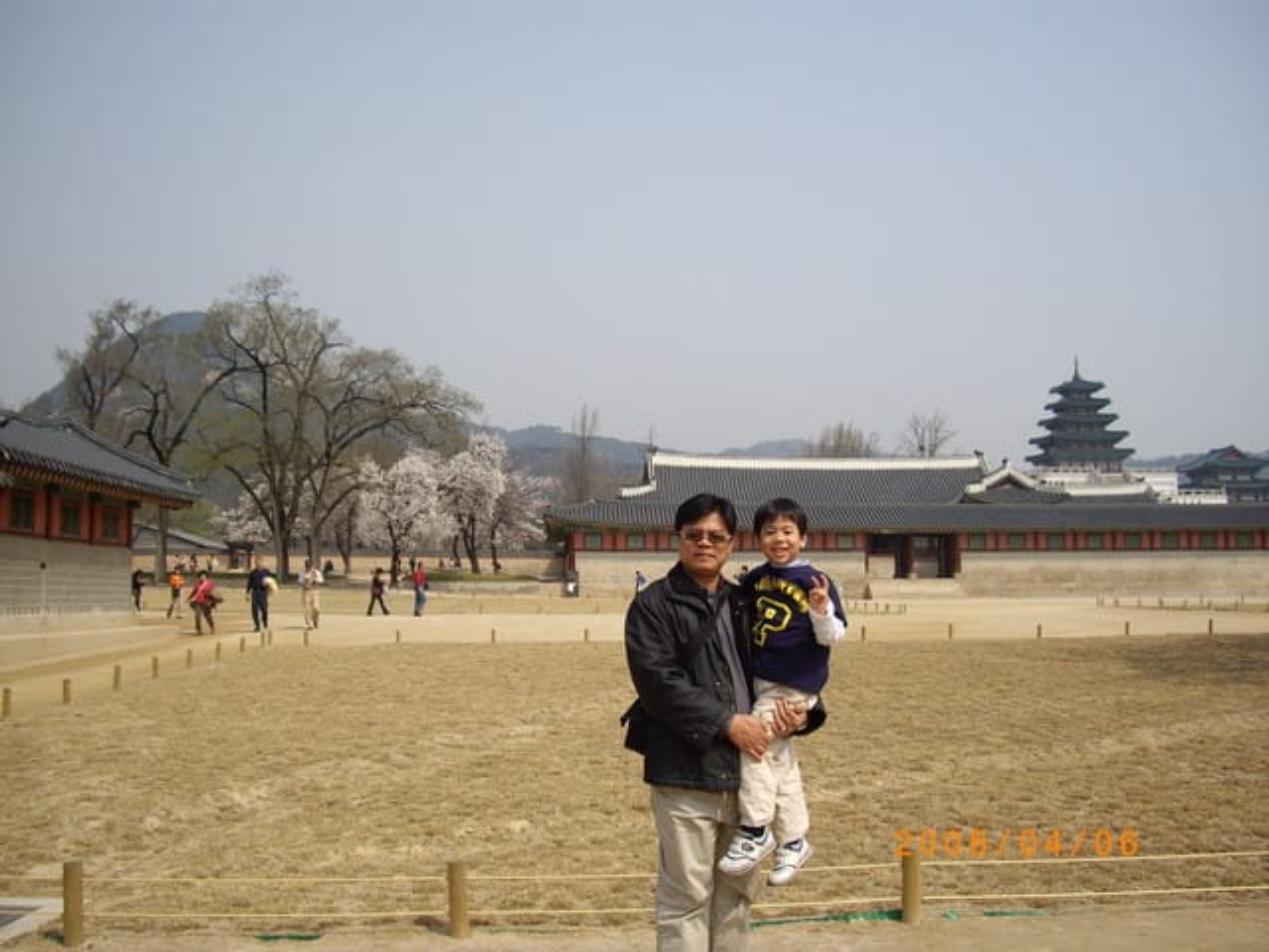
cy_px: 476
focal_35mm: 38
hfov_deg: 49.0
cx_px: 634
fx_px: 1393
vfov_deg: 37.7
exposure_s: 1/200
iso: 100
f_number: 8
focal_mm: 7.9
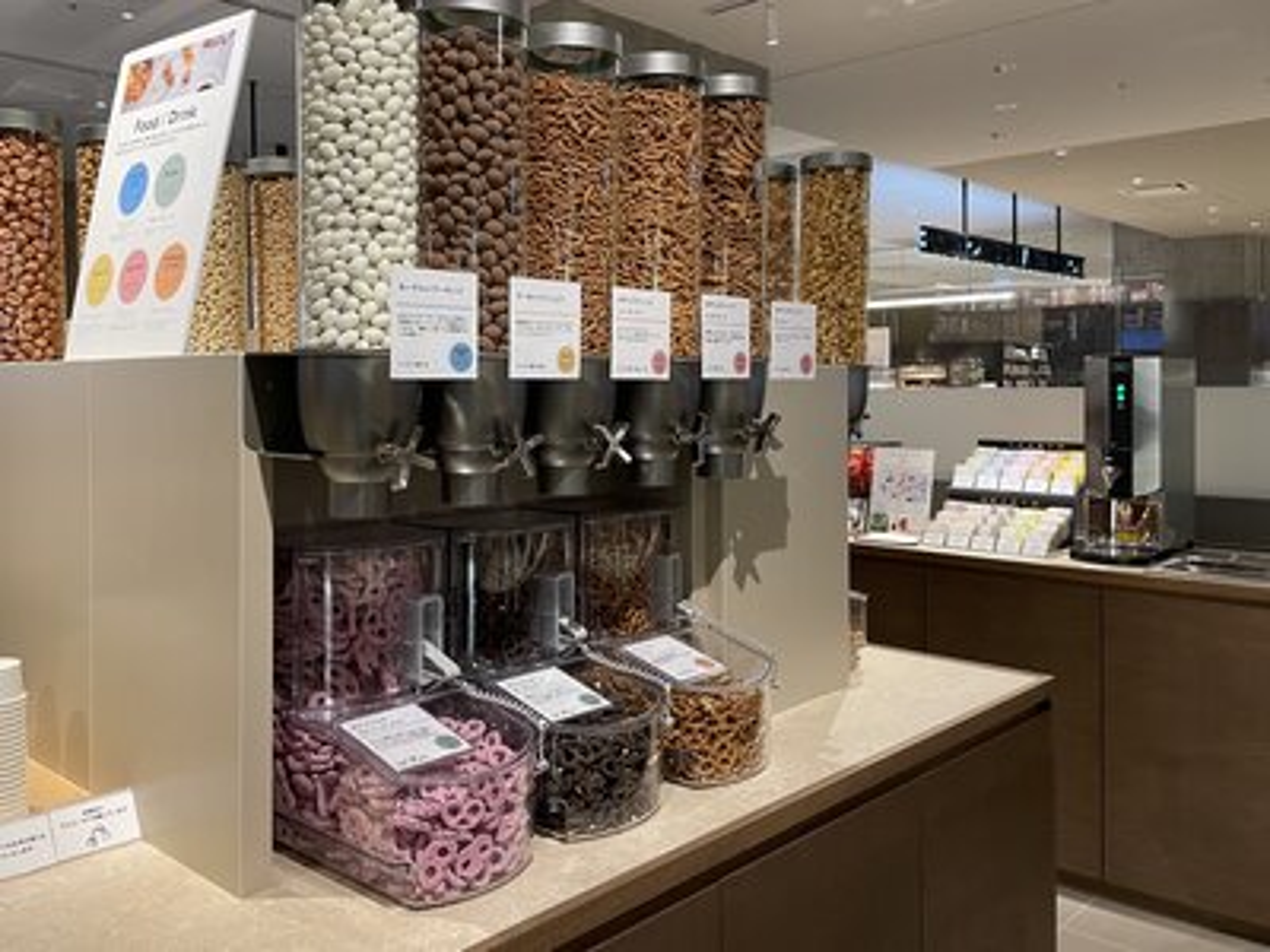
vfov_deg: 53.1
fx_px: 954
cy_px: 476
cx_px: 635
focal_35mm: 26
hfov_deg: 67.3
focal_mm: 4.2
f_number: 1.6
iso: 125
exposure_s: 1/50
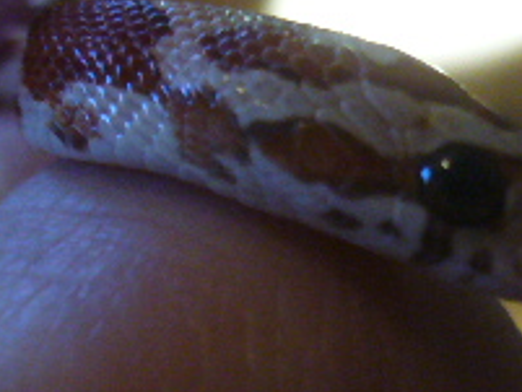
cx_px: 397
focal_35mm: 118
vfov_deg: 12.6
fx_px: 1780
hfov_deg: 16.6
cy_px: 241
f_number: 2.8
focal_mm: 6.1
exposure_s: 1/25
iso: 200
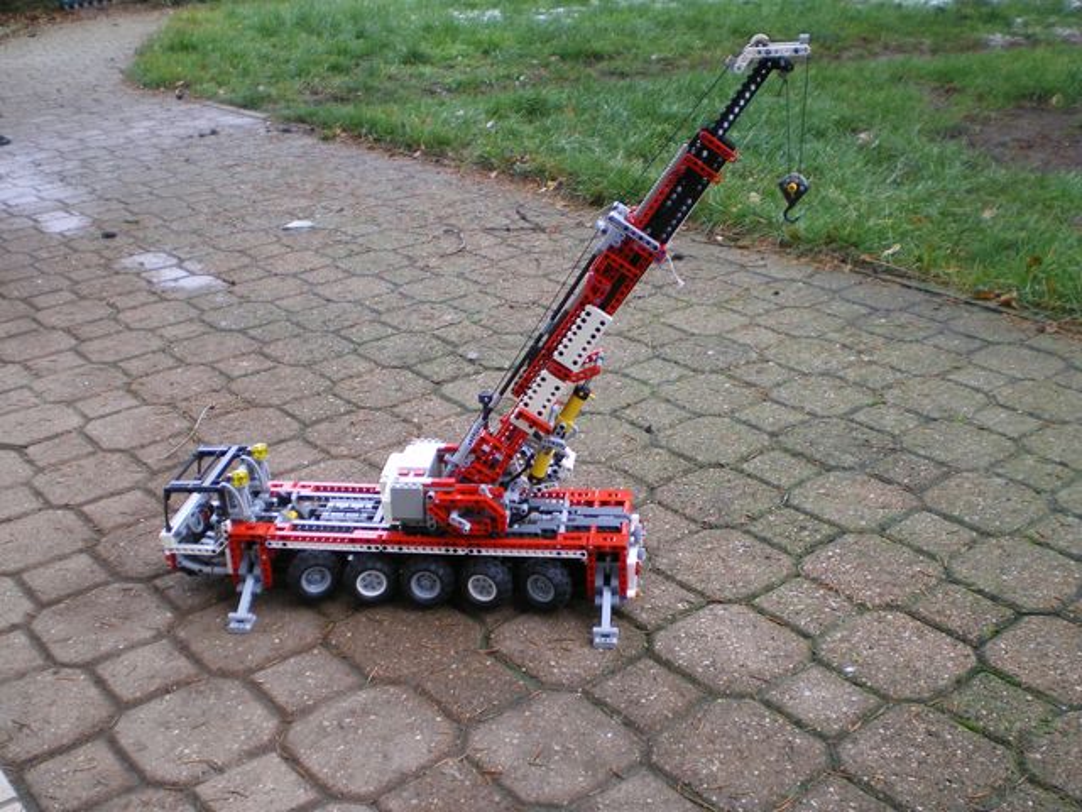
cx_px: 541
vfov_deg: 37.7
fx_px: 1188
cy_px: 406
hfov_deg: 49.0
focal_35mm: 38
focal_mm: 6.3
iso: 64
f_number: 3.1
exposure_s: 1/40
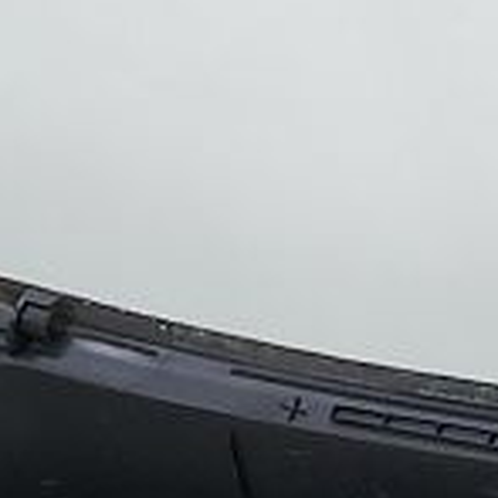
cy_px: 261
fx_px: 3255
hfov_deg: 7.7
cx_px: 1469
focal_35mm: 200
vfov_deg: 8.7
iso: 50
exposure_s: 1/50
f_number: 1.8
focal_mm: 5.23
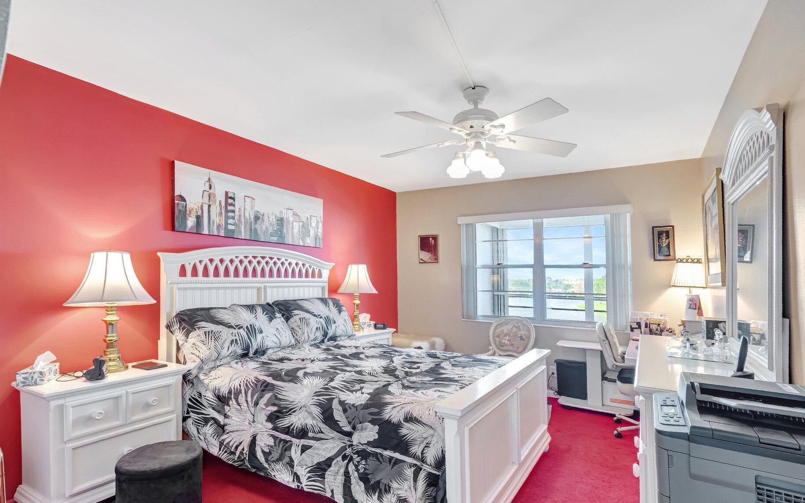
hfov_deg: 94.3
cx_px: 417
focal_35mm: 17
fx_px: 373
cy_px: 281
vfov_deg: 67.8
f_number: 8
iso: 1000
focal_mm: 10
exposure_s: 1/5
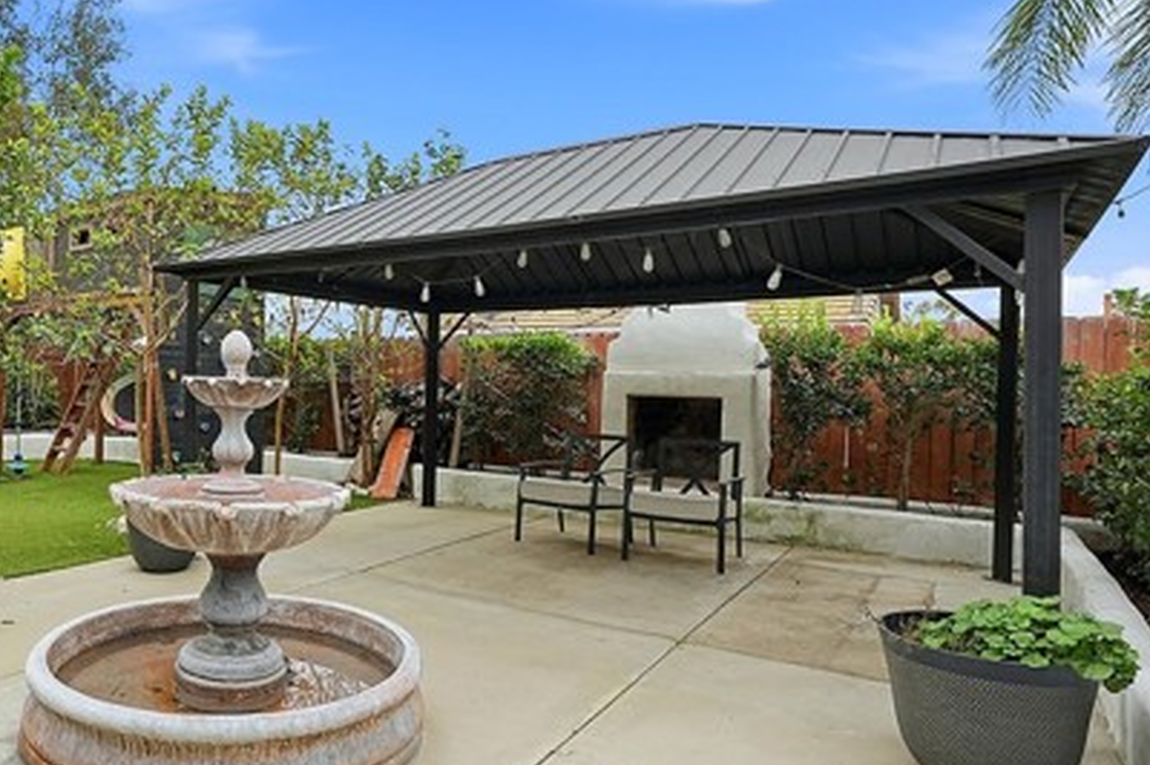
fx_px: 766
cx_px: 322
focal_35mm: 24
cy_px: 385
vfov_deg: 53.1
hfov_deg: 70.0
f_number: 5.6
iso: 400
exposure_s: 1/3200
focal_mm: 15
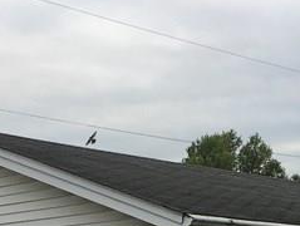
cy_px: 378
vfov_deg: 11.3
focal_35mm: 124
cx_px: 211
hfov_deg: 15.8
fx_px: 1076
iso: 25
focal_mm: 4.15
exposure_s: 1/237
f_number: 2.2
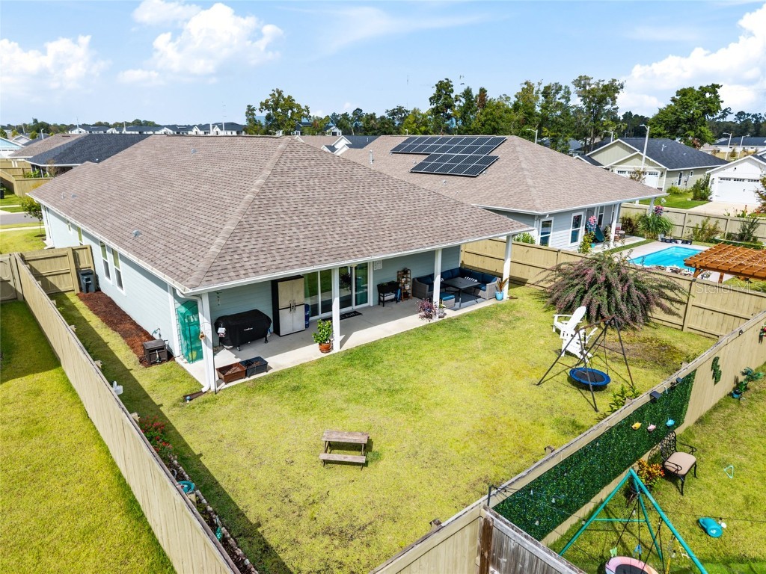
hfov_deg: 71.6
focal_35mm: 24
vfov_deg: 56.8
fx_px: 531
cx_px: 383
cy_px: 287
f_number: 1.8
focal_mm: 8.67
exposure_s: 1/3200
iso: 100
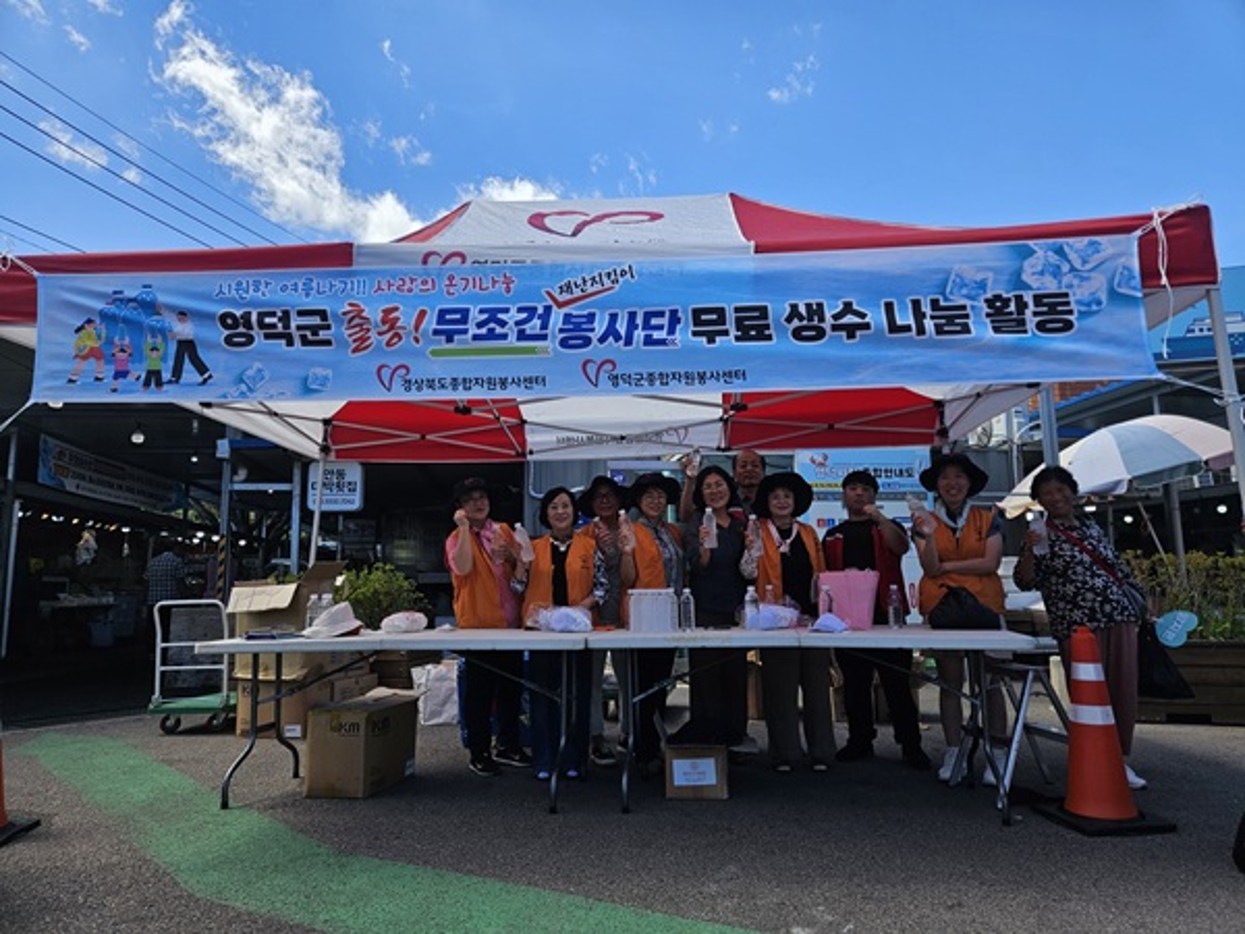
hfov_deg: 73.9
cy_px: 467
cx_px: 622
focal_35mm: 23
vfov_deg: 58.9
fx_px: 827
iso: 32
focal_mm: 5.4
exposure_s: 1/1457
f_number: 1.8
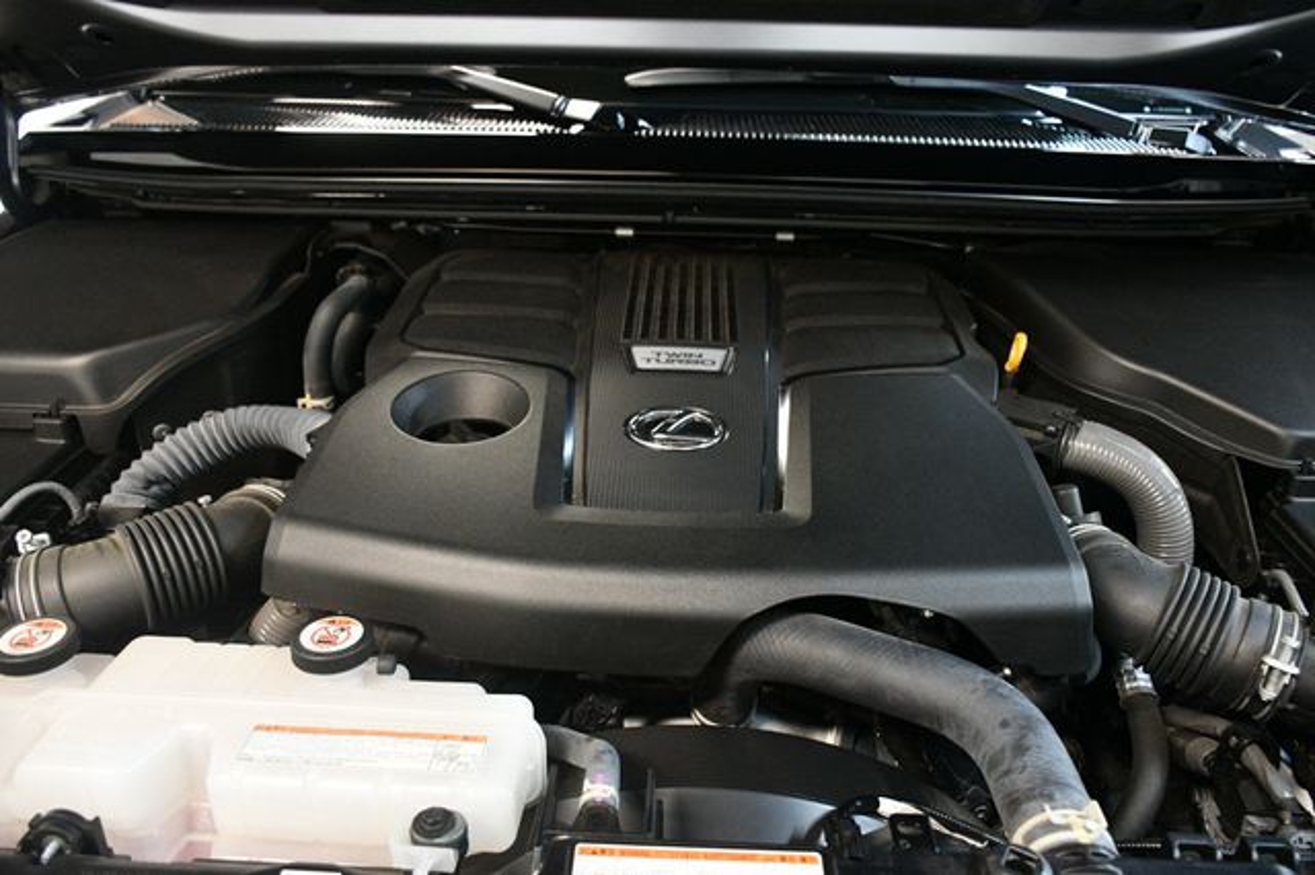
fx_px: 986
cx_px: 658
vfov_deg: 47.9
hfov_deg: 67.4
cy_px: 438
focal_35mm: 27
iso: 3200
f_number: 3.5
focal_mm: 18
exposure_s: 1/60
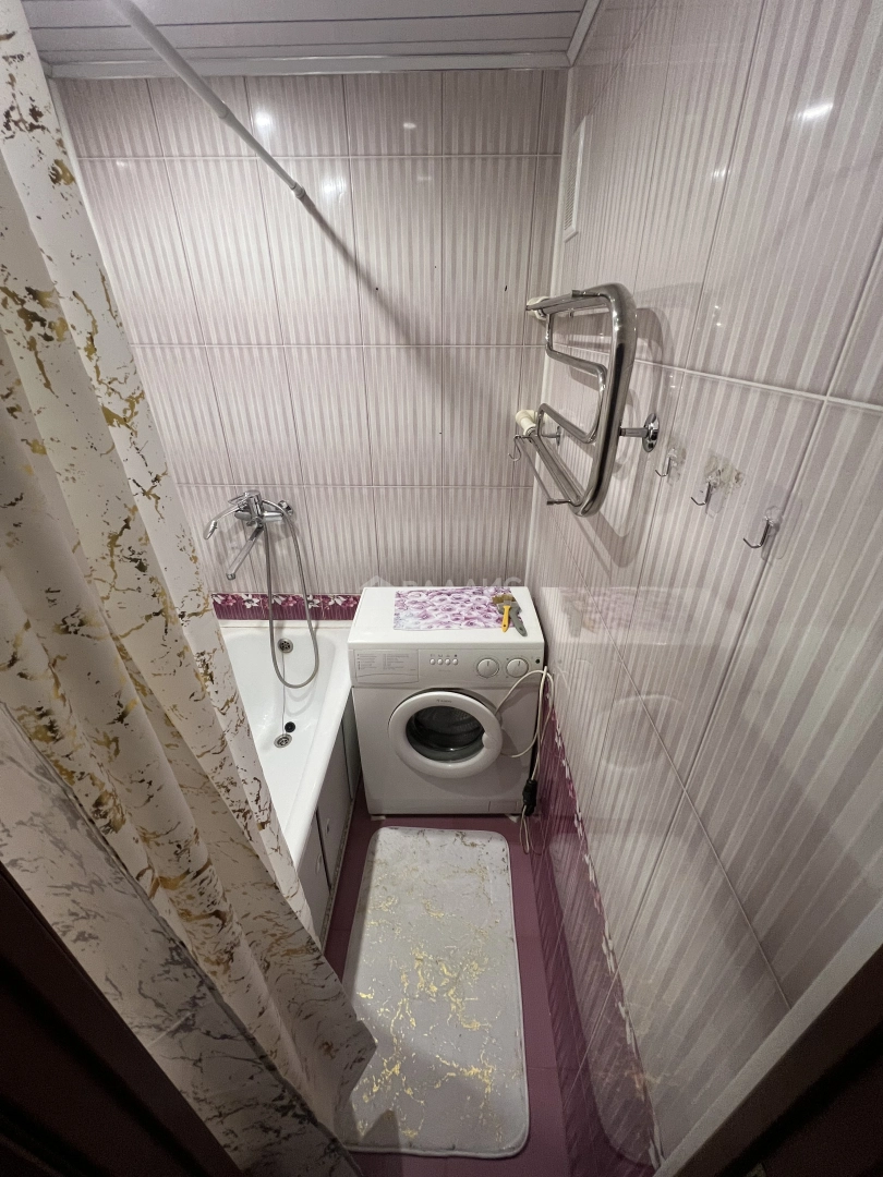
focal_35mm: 13
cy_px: 588
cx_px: 442
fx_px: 442
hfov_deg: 89.9
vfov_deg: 106.2
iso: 200
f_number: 1.8
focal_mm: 1.57
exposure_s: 1/50
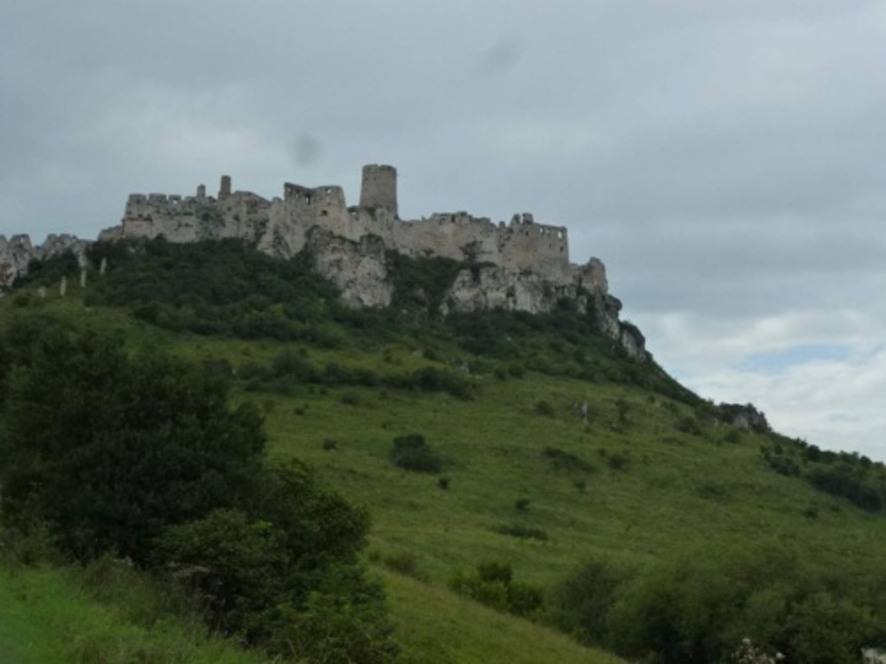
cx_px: 443
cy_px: 332
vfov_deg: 20.7
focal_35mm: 71
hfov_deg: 27.4
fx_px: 1817
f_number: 4.7
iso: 160
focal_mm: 12.7
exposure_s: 1/640
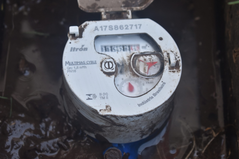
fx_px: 548
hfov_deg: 24.6
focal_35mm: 82
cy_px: 80
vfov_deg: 16.6
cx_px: 120
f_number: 5.6
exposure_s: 1/125
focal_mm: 55
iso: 640
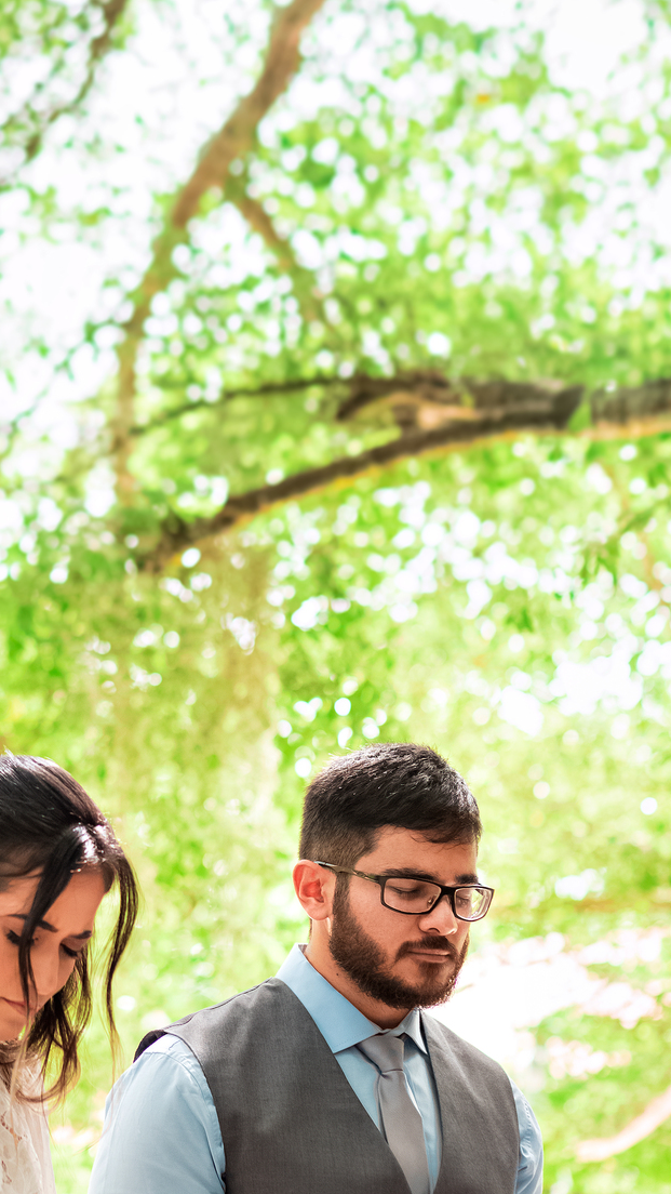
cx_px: 76
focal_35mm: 145
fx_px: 4586
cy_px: 738
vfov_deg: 14.8
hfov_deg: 8.3
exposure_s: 1/640
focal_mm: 85
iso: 500
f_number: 3.2
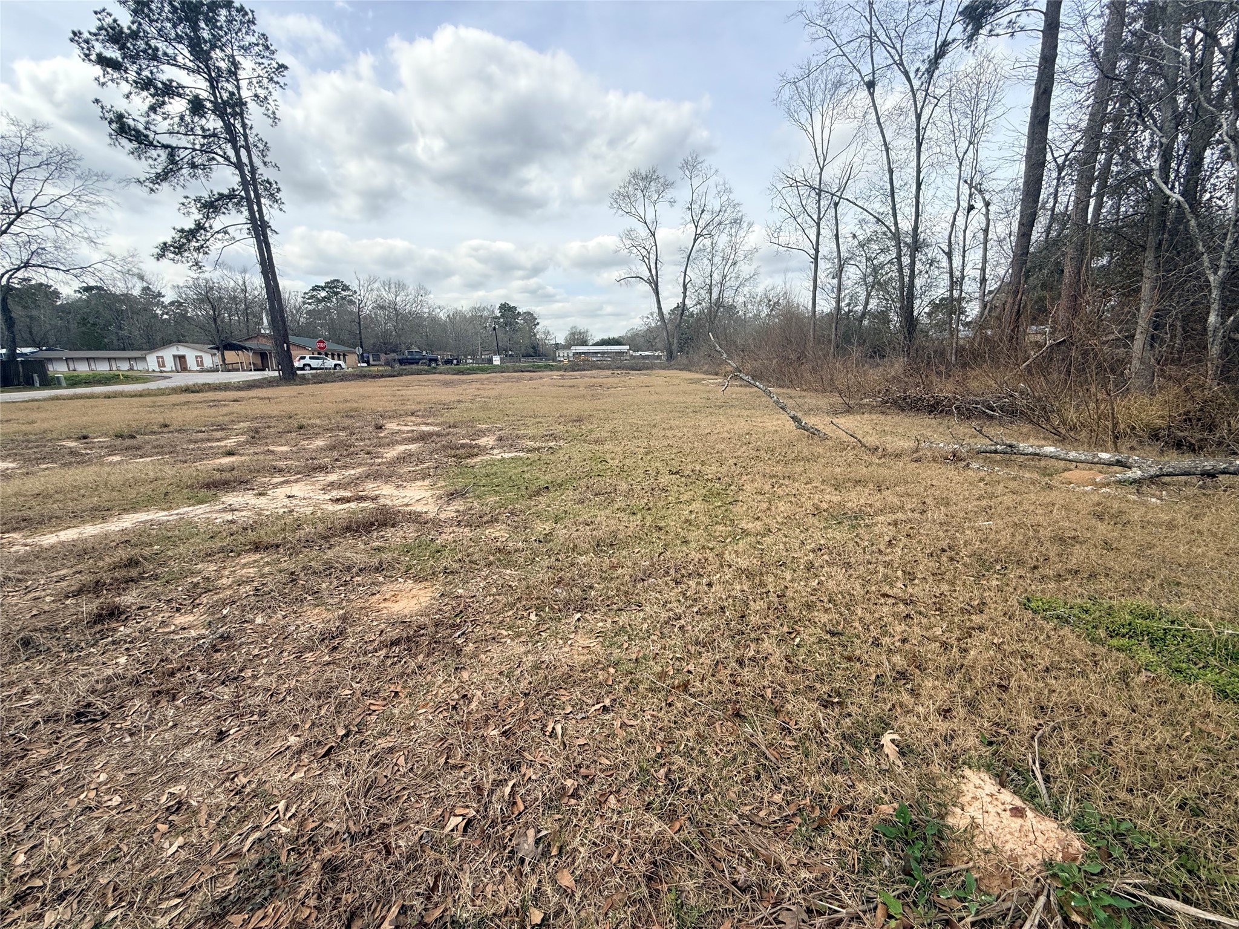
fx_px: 501
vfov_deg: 85.7
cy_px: 464
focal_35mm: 14
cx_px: 620
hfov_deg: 102.1
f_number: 2.2
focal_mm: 2.22
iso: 50
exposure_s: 1/1189
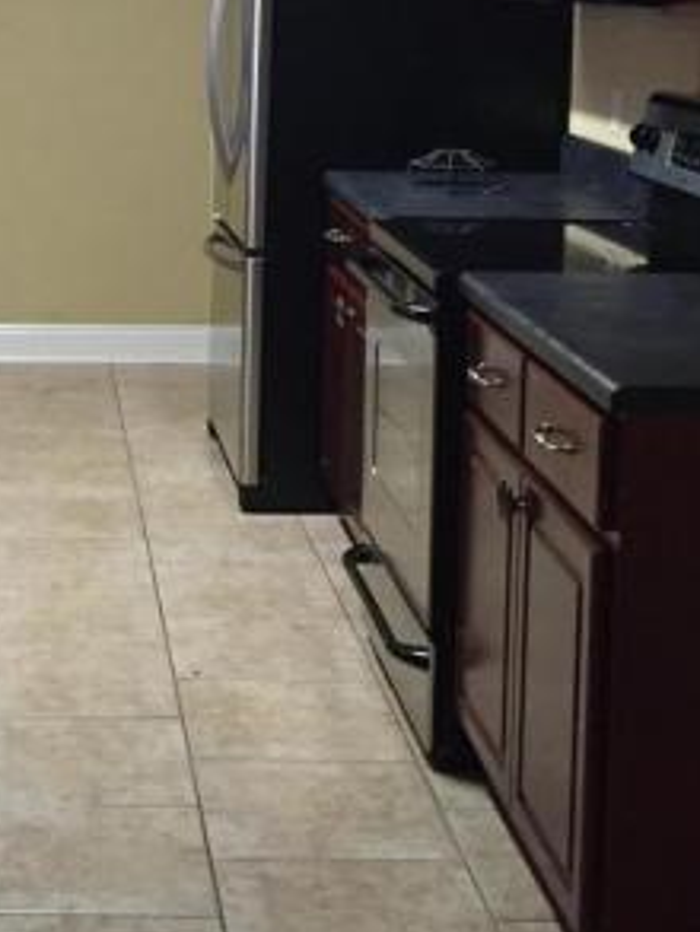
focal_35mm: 76
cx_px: 25
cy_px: 200
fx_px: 2048
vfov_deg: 25.3
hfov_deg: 18.9
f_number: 2.2
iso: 250
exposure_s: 1/30
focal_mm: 4.15
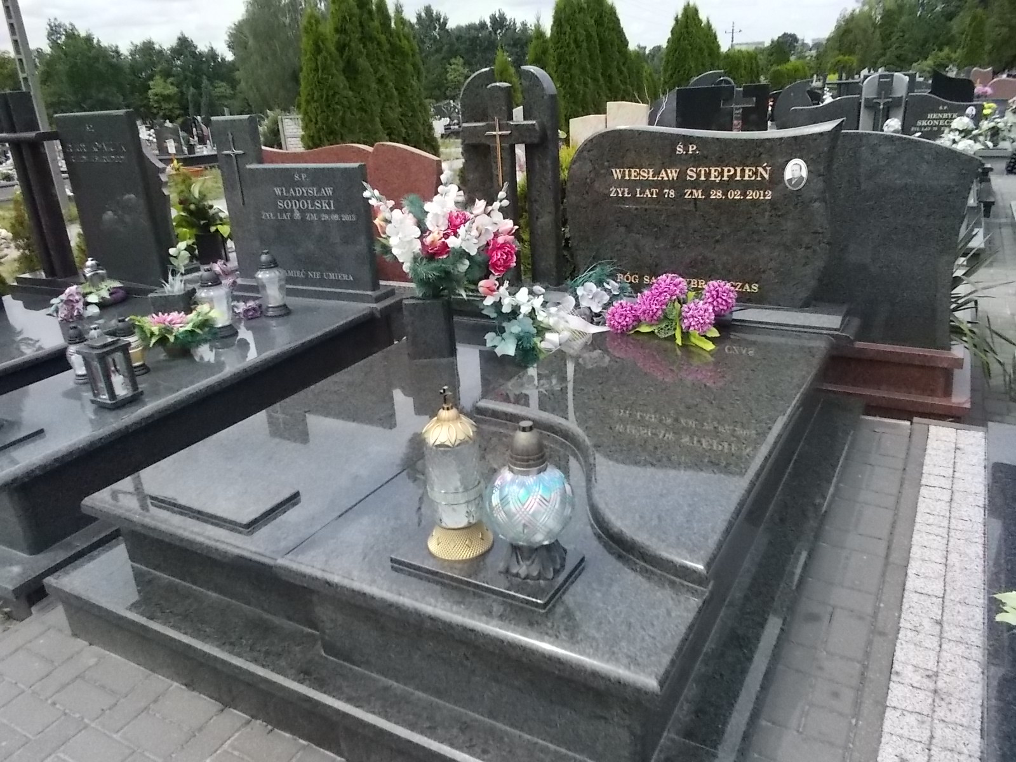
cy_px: 381
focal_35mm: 26
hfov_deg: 67.3
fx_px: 763
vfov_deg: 53.1
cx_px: 508
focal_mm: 4.6
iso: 400
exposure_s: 1/500
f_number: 8
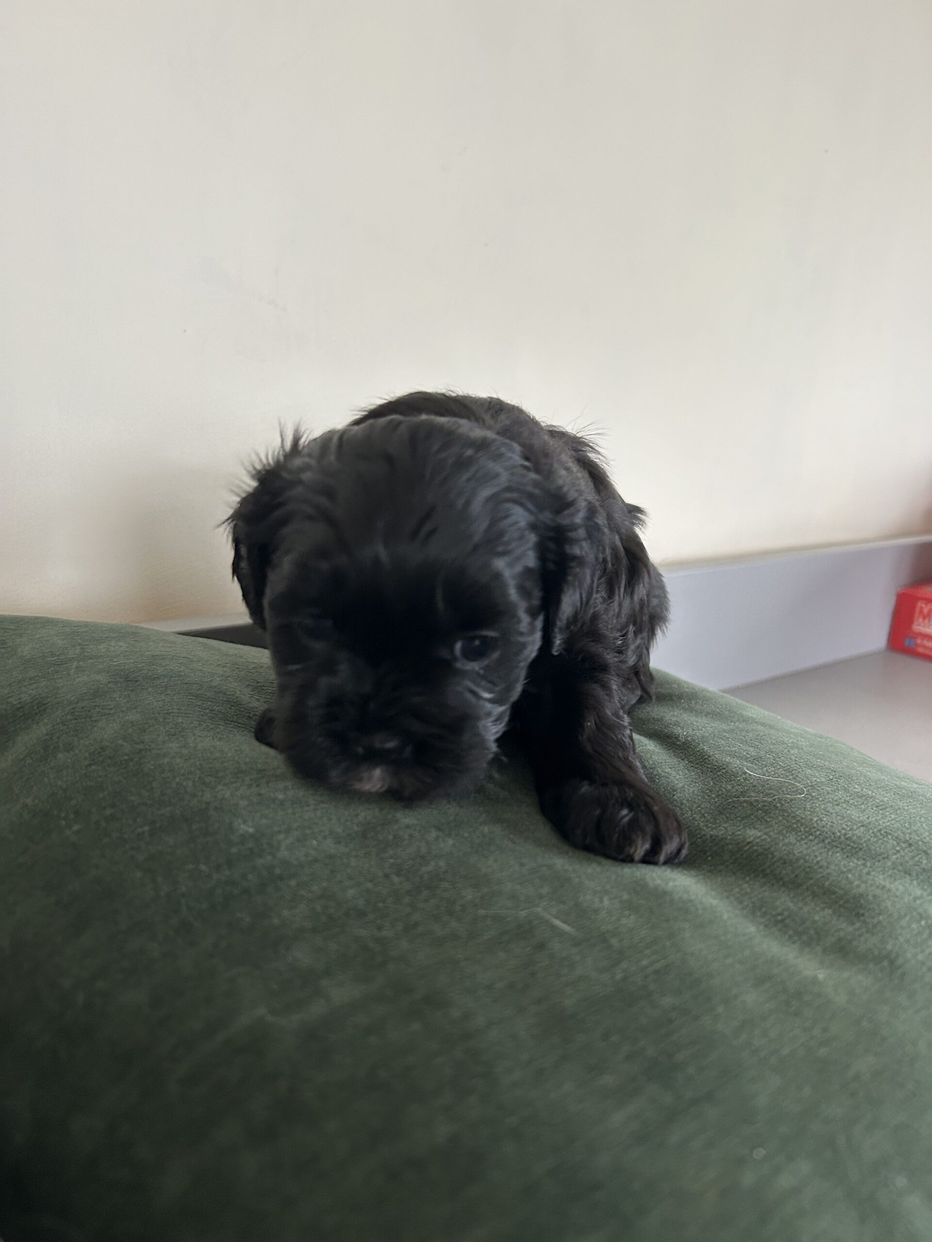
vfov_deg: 67.3
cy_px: 621
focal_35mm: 26
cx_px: 466
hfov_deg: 53.1
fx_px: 933
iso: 200
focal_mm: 5.7
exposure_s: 1/60
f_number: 1.5
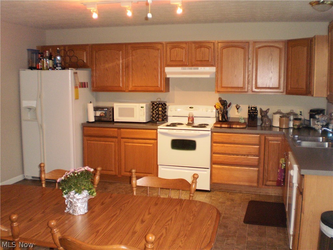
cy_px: 125
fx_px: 346
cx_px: 166
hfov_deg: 51.4
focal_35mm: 36
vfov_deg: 39.7
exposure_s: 1/30
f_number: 3.1
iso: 320
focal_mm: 6.3
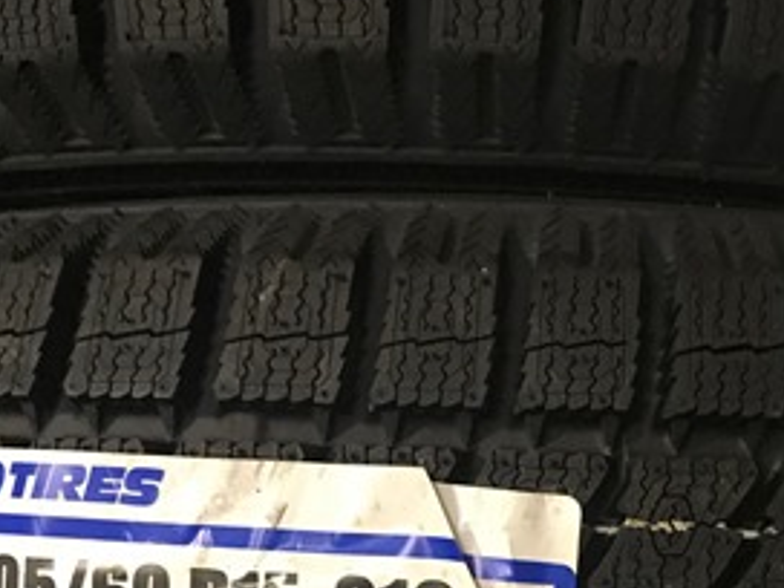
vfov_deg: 21.4
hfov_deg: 29.0
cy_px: 600
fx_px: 1495
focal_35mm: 66
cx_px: 565
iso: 100
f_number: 1.8
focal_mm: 3.99
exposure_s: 1/13
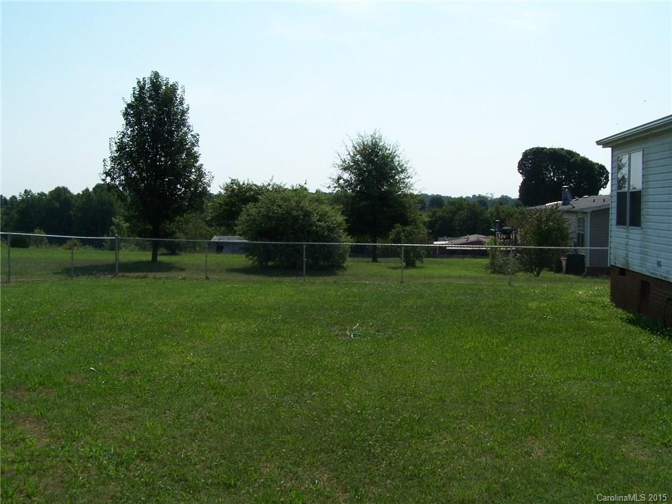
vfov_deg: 37.7
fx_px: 738
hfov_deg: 49.0
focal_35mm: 38
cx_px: 336
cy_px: 252
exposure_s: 1/500
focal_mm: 6.3
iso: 80
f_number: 5.6
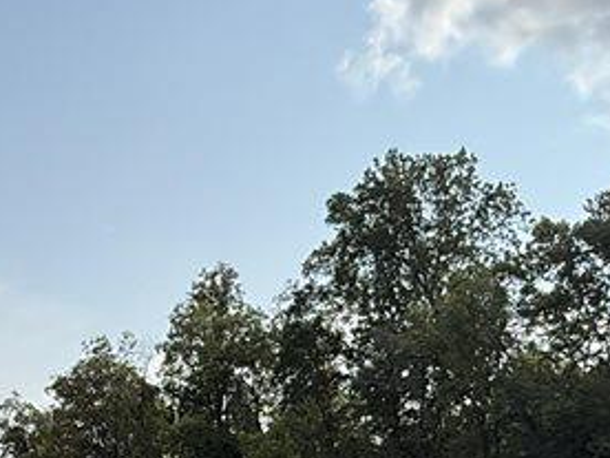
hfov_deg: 29.8
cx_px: 274
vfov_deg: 18.8
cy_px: 754
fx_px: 1145
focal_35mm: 65
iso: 64
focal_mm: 2.22
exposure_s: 1/1339
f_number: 2.2
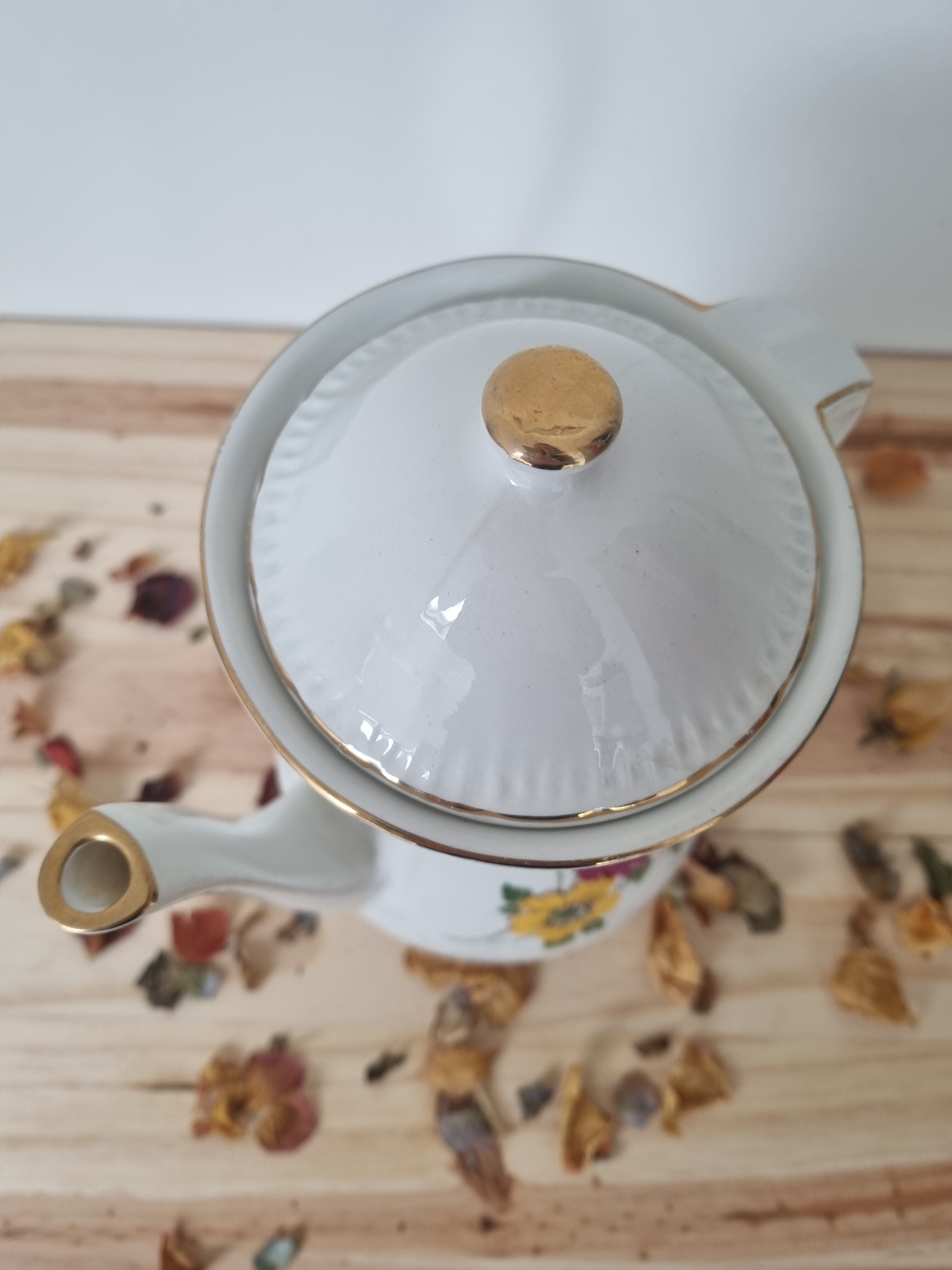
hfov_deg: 53.1
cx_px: 476
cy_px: 635
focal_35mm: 26
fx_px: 953
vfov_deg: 67.3
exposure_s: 1/100
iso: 125
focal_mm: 5.4
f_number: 1.8
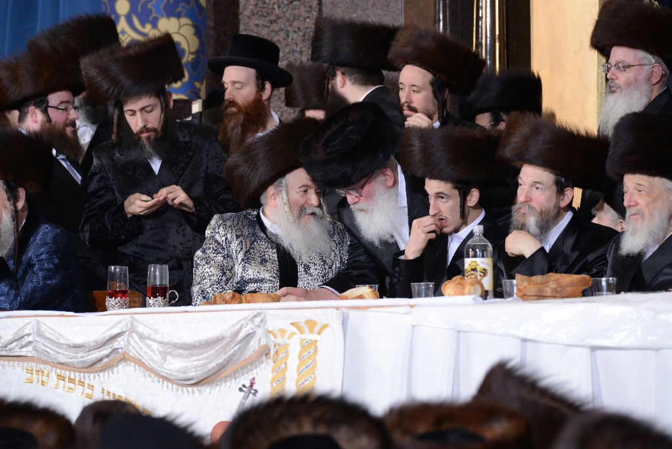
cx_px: 336
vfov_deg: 6.9
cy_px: 224
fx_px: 3735
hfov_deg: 10.3
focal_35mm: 200
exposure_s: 1/160
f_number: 8
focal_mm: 200
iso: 640
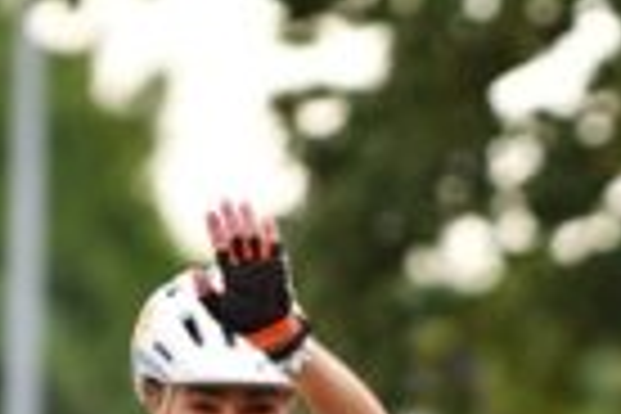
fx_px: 14230
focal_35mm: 825
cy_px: 488
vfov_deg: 1.7
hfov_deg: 2.5
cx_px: 598
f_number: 2.8
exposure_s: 1/1000
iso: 1250
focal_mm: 190
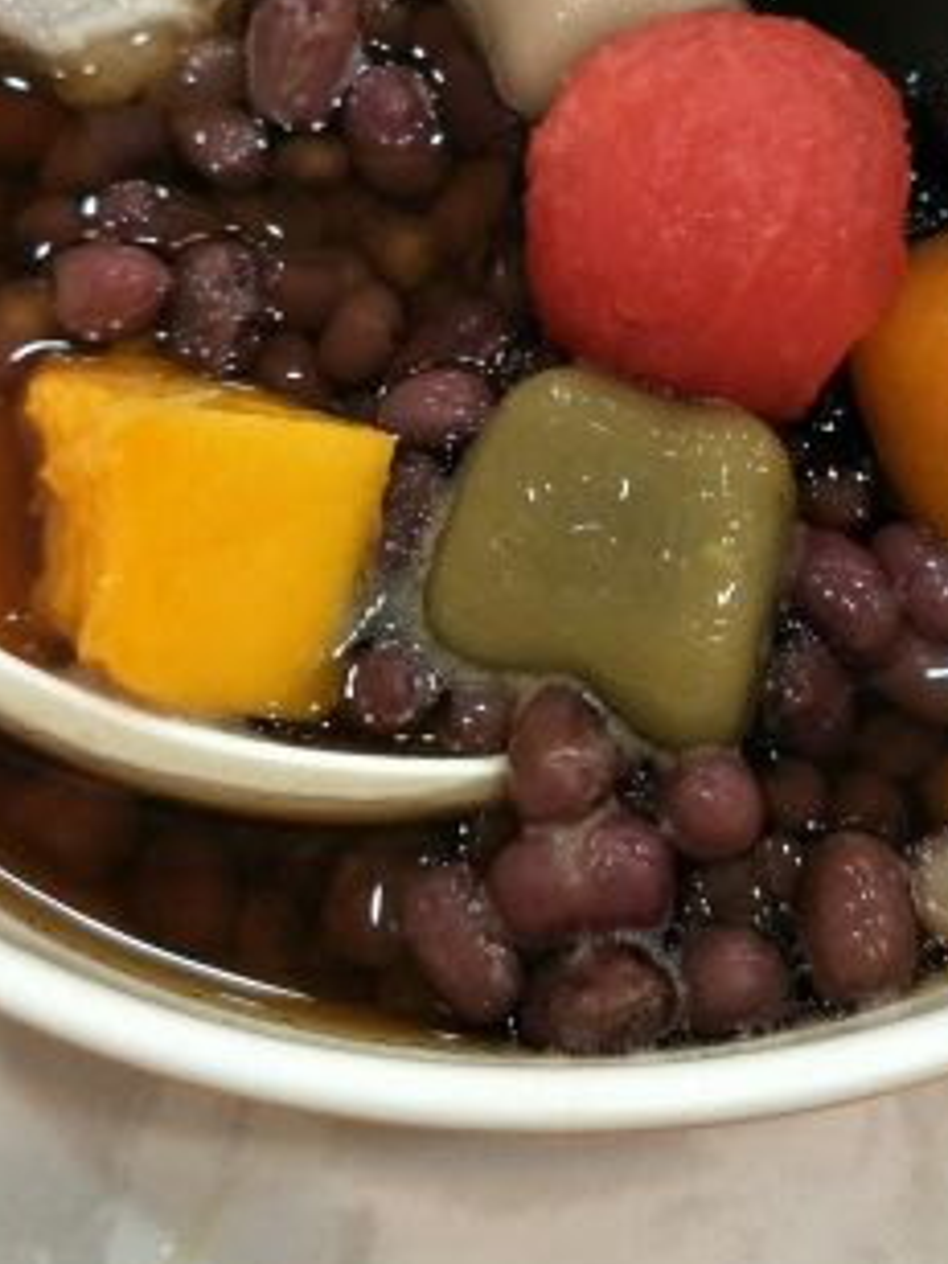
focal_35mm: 50
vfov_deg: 37.0
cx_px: 577
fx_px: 1826
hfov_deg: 29.0
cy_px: 267
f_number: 1.7
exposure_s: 1/33
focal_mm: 3.79
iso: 269
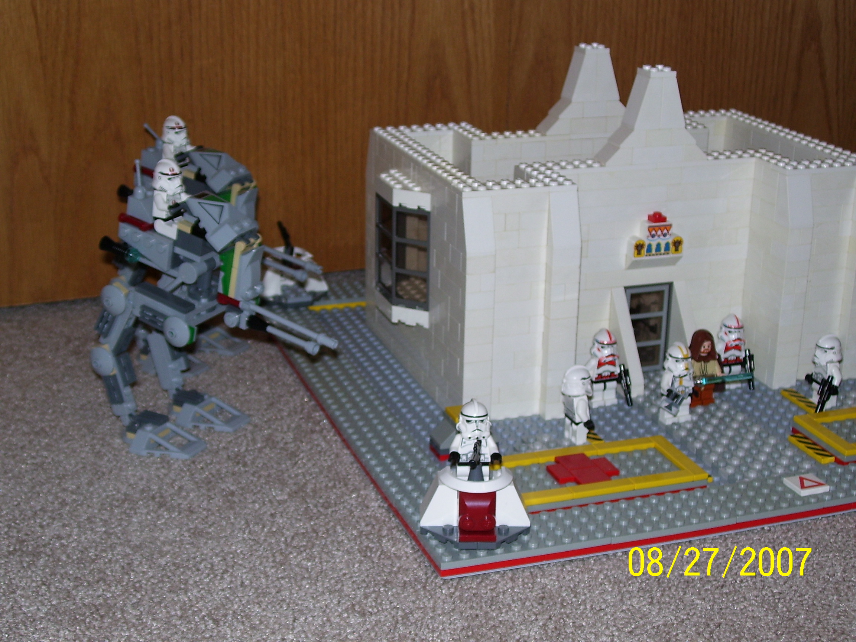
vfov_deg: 26.1
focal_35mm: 56
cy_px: 321
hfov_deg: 34.3
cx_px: 428
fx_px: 1385
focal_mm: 9.4
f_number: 3.4
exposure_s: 1/60
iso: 80
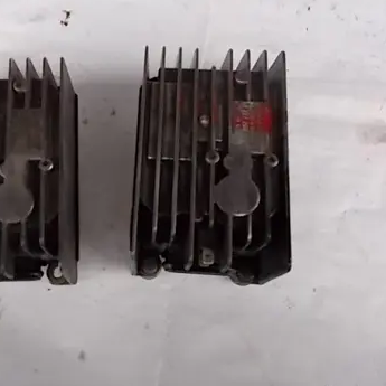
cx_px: 129
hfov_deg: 50.2
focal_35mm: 32
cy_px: 188
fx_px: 404
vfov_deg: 51.1
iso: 160
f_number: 3.2
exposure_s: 1/250
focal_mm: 4.6
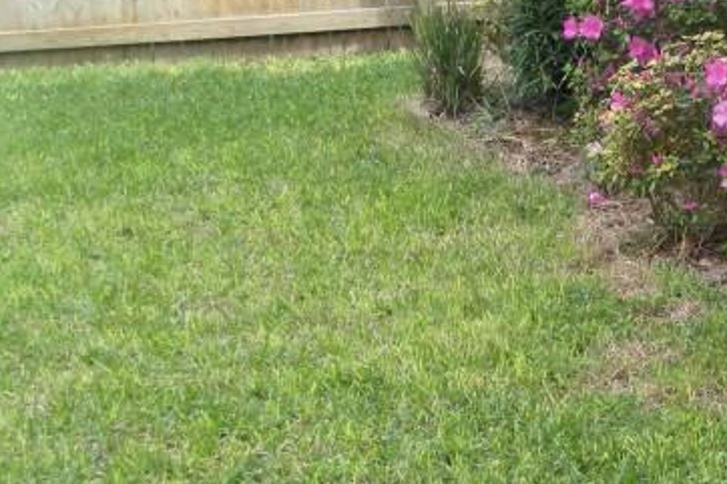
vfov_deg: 12.7
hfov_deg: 17.9
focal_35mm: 106
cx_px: 974
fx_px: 2140
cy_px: 484
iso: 64
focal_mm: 6.3
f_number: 3.5
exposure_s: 1/137
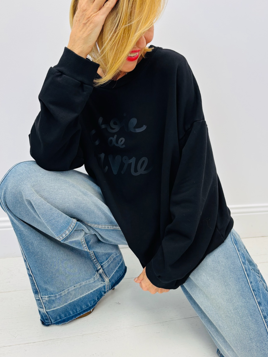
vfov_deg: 58.2
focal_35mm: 31
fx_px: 320
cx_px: 132
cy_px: 160
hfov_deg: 45.4
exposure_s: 1/100
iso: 40
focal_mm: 5.96
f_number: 1.6
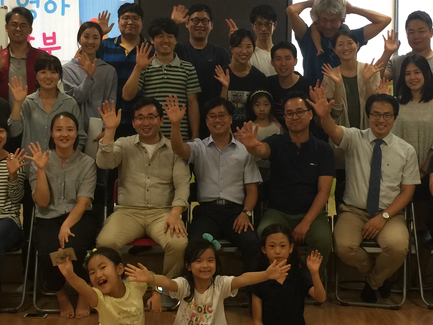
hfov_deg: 29.4
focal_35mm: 66
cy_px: 107
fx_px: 826
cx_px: 194
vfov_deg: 22.2
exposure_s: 1/15
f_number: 2.2
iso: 64
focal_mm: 4.15
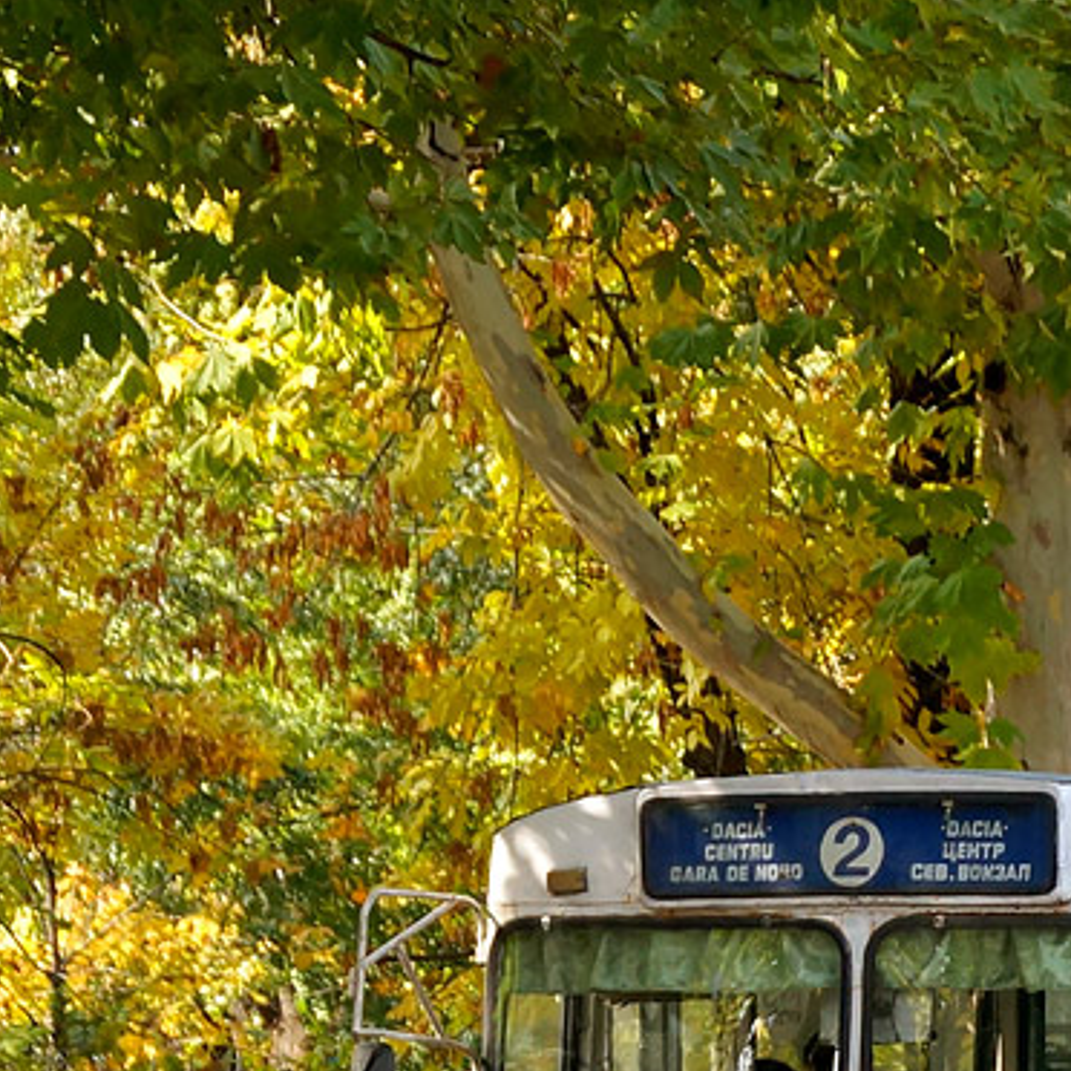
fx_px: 11516
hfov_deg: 5.3
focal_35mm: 329
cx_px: 1606
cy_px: 914
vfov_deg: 5.3
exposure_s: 1/320
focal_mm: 80
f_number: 7.1
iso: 400
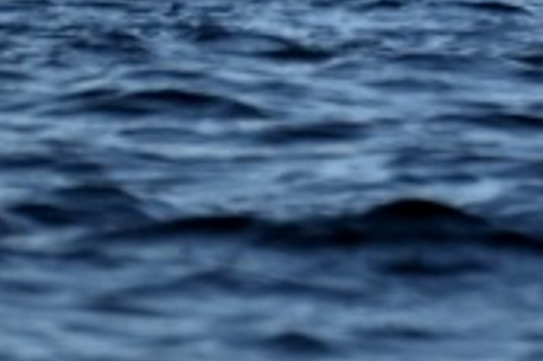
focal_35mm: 2298
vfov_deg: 0.6
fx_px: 34627
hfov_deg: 0.9
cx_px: 1591
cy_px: -701
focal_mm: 300
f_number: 5.6
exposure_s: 1/1000
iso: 200
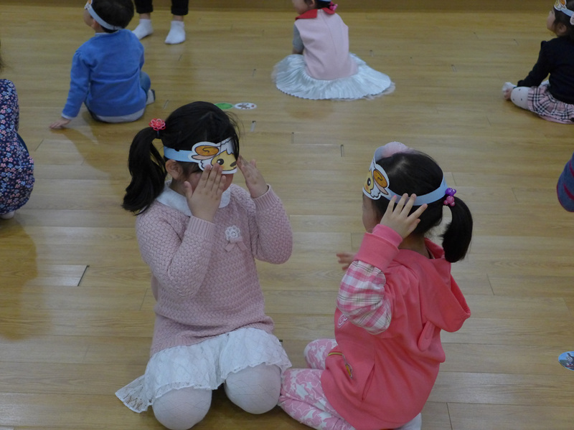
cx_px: 287
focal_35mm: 65
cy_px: 215
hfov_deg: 29.8
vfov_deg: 22.6
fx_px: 1078
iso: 640
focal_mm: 12.8
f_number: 2
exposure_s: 1/400
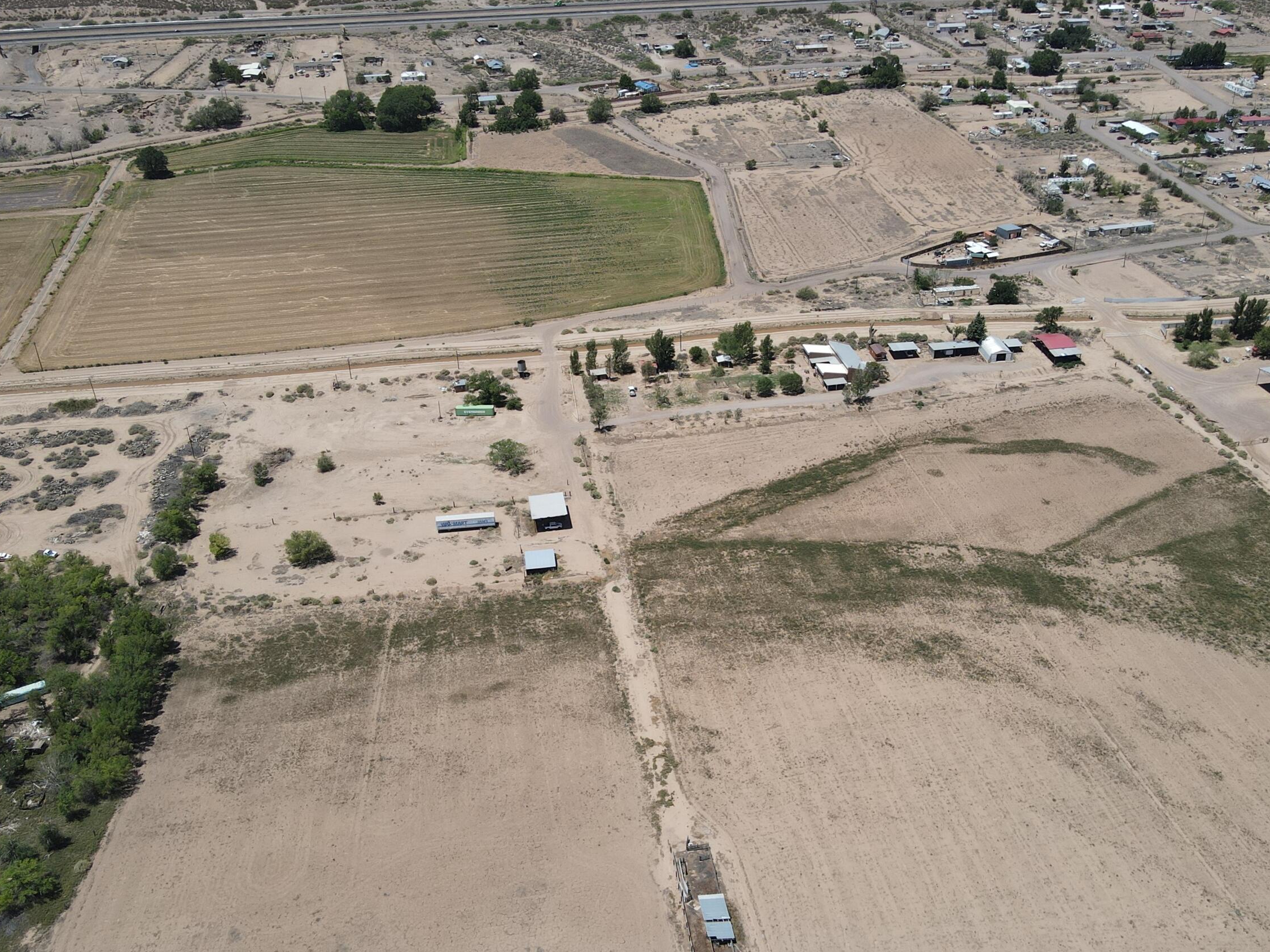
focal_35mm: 32
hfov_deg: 56.7
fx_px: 1174
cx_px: 686
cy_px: 513
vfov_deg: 44.1
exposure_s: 1/800
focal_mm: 4.5
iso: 100
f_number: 2.8
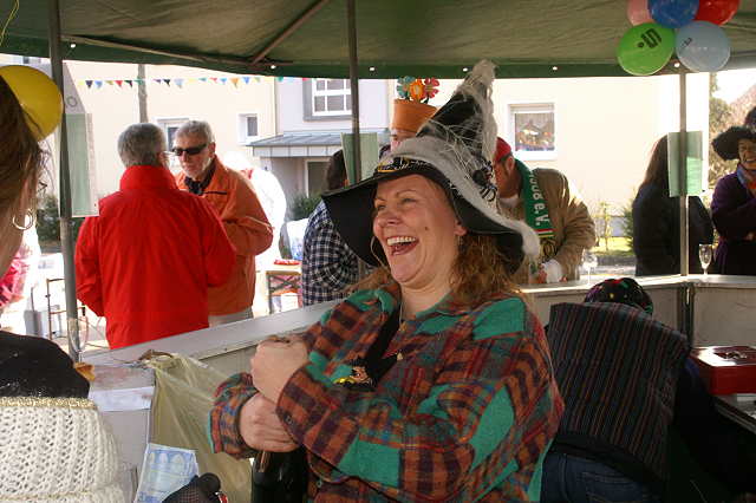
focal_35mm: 42
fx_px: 882
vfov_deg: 31.9
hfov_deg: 46.4
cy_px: 252
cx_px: 378
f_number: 9.5
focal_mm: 28
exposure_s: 1/125
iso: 800
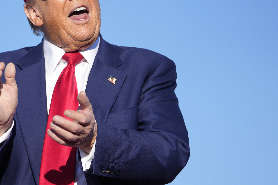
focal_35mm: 243
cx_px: 66
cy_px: 46
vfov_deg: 5.7
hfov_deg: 8.5
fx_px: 1876
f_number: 2.8
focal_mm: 152
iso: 200
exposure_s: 1/4000
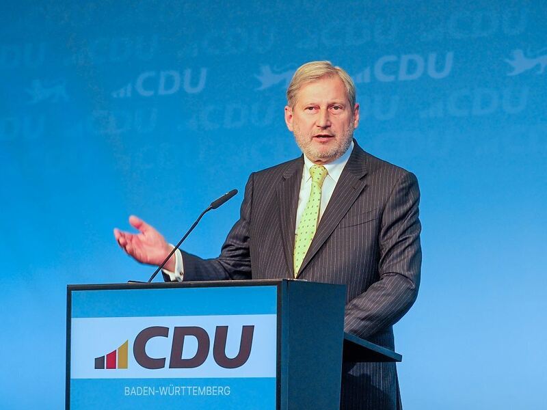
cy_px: 205
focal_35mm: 200
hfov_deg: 9.9
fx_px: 3160
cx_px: 274
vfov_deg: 7.4
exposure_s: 1/200
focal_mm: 100
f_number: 4
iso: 1000
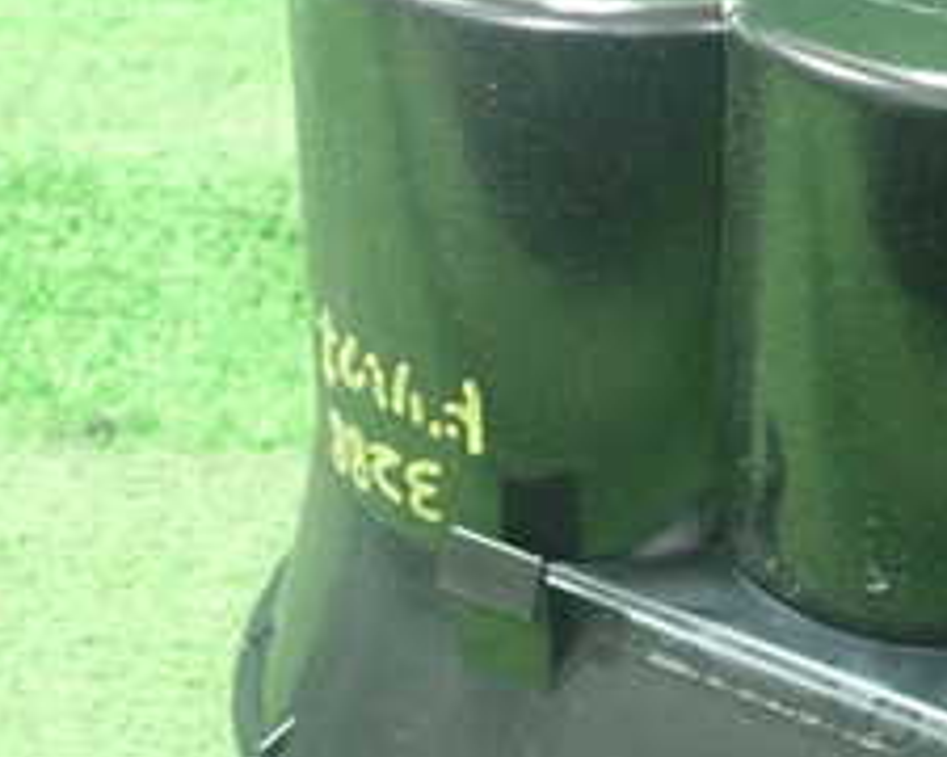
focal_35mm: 78
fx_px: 2186
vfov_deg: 19.6
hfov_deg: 23.4
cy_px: 526
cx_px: 951
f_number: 2.3
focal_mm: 5.5
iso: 800
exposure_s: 1/100
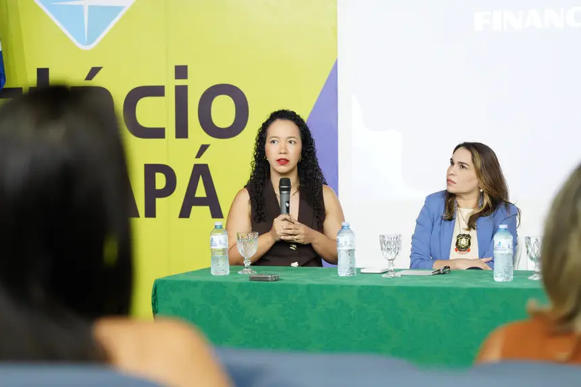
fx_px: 1694
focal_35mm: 105
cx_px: 290
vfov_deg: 13.0
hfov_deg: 19.5
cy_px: 194
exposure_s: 1/125
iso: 2500
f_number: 2.8
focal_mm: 70
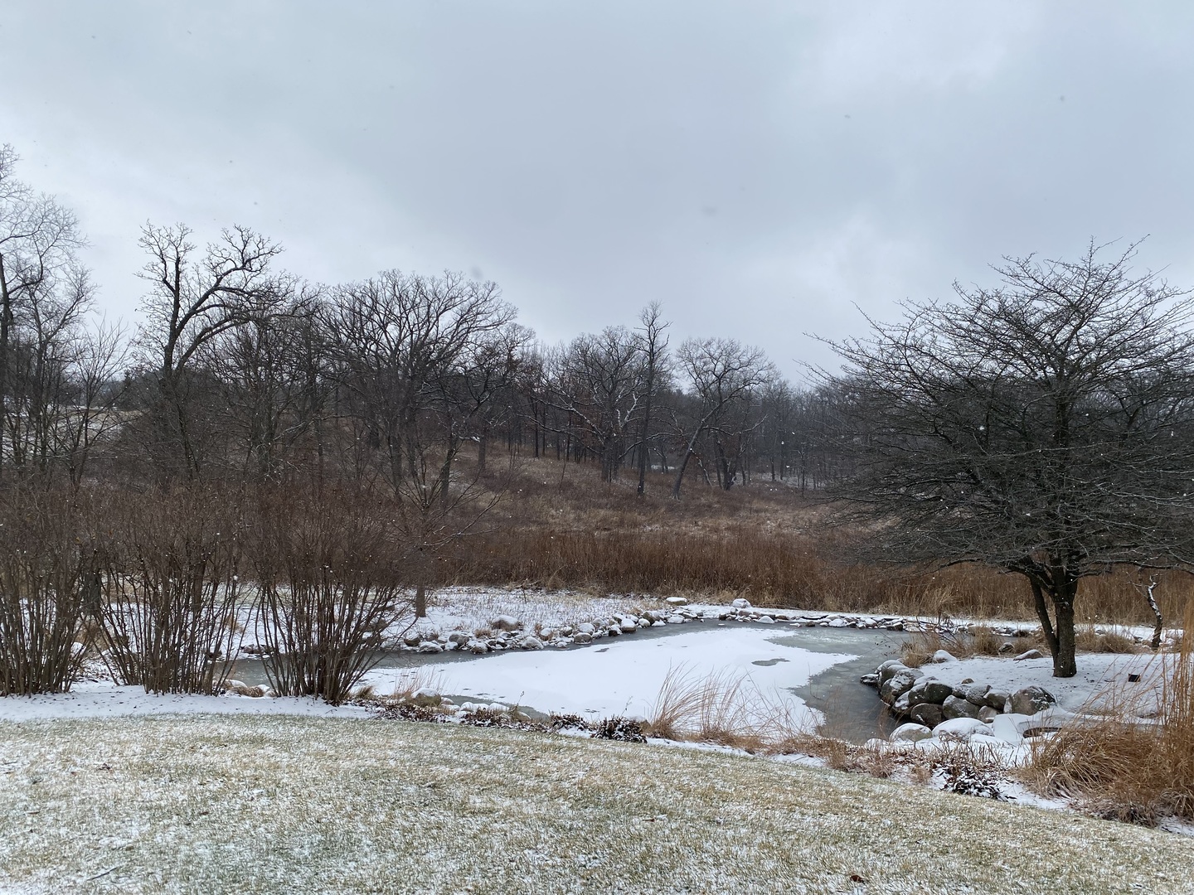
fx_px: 897
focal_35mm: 26
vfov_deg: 53.1
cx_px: 597
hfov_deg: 67.3
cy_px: 448
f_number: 1.8
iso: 32
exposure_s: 1/1346
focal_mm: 4.25
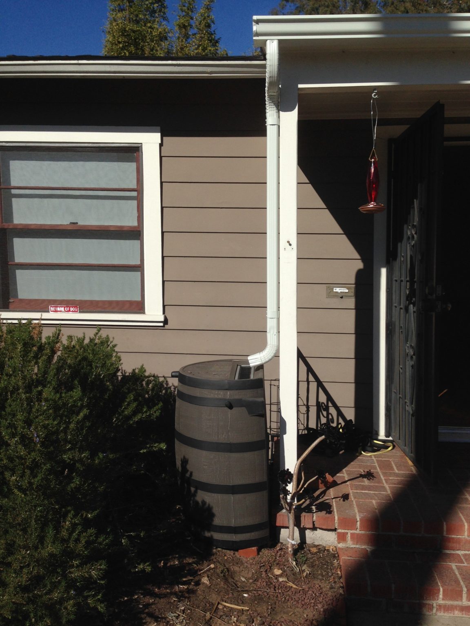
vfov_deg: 55.4
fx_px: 597
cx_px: 235
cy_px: 313
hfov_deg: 42.9
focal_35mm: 33
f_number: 2.4
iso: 50
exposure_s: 1/3390
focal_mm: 4.12
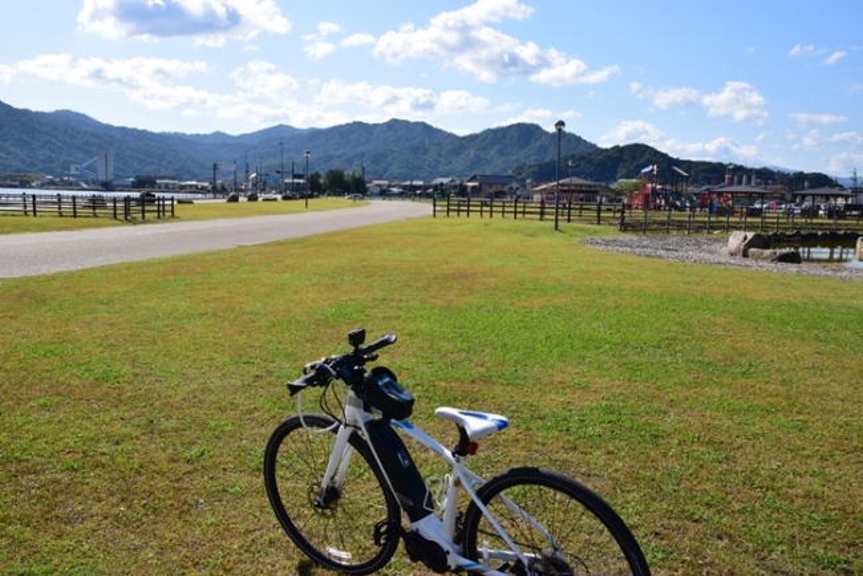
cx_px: 432
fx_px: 791
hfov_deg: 57.2
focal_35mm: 33
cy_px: 288
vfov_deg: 40.0
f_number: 14
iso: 1250
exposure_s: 1/800
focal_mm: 22
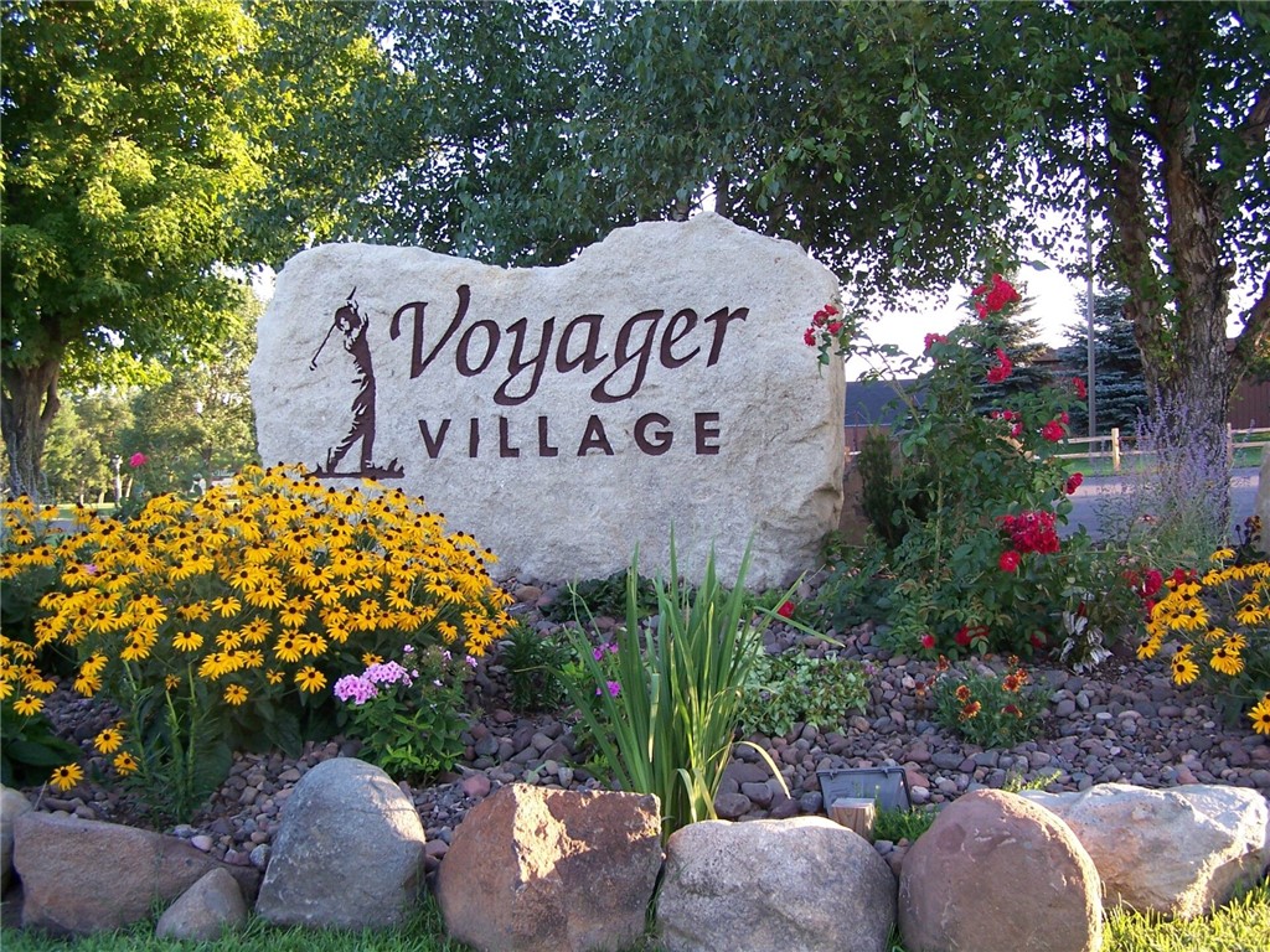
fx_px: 1394
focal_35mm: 38
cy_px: 476
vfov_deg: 37.7
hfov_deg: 49.0
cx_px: 635
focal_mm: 6.3
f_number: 2.8
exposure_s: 1/60
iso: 80
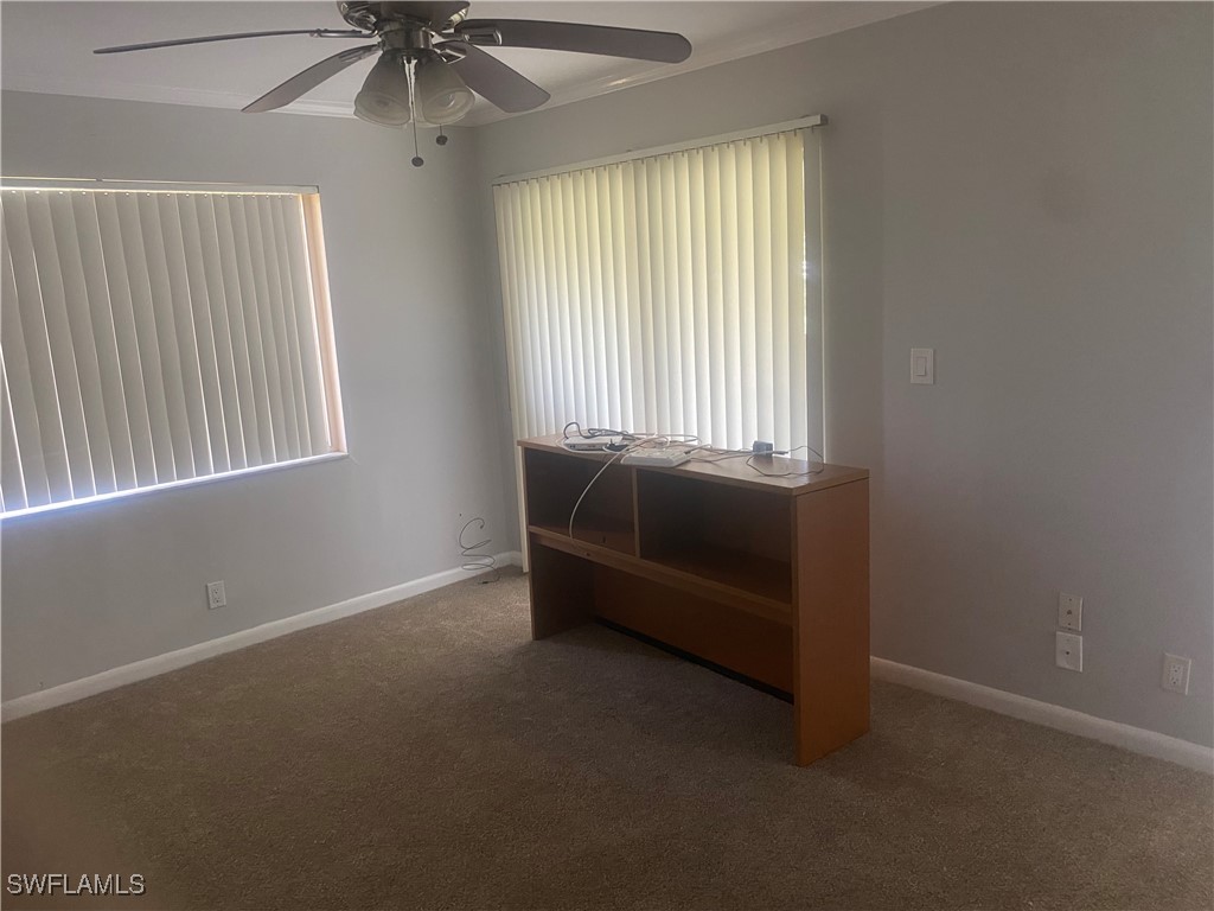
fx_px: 912
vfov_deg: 53.1
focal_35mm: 26
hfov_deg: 67.3
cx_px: 607
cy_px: 456
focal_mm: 4.25
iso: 250
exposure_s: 1/60
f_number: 1.8
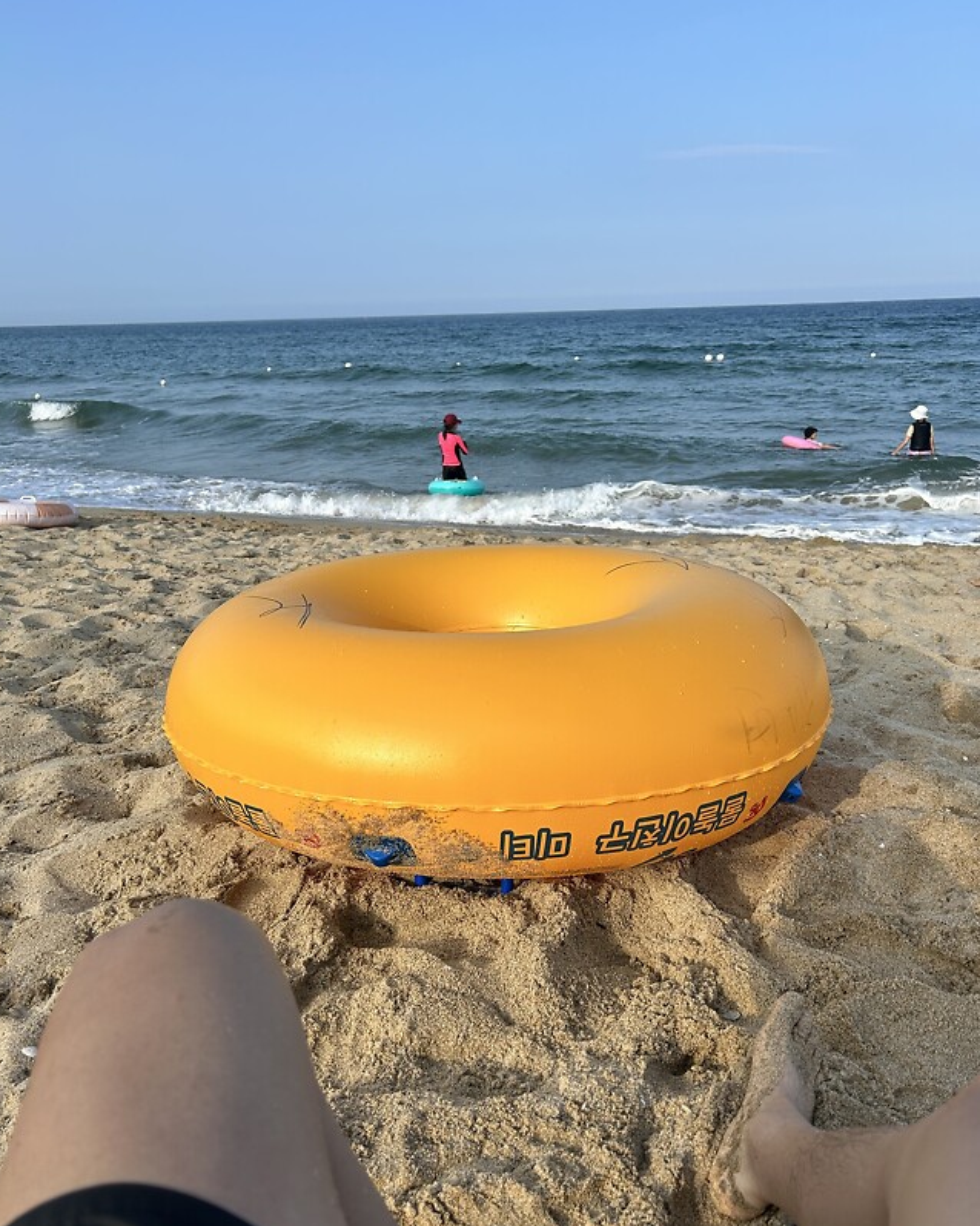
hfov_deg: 51.5
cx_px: 482
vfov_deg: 62.1
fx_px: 1016
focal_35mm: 28
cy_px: 670
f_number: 1.5
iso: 50
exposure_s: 1/2762
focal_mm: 5.7
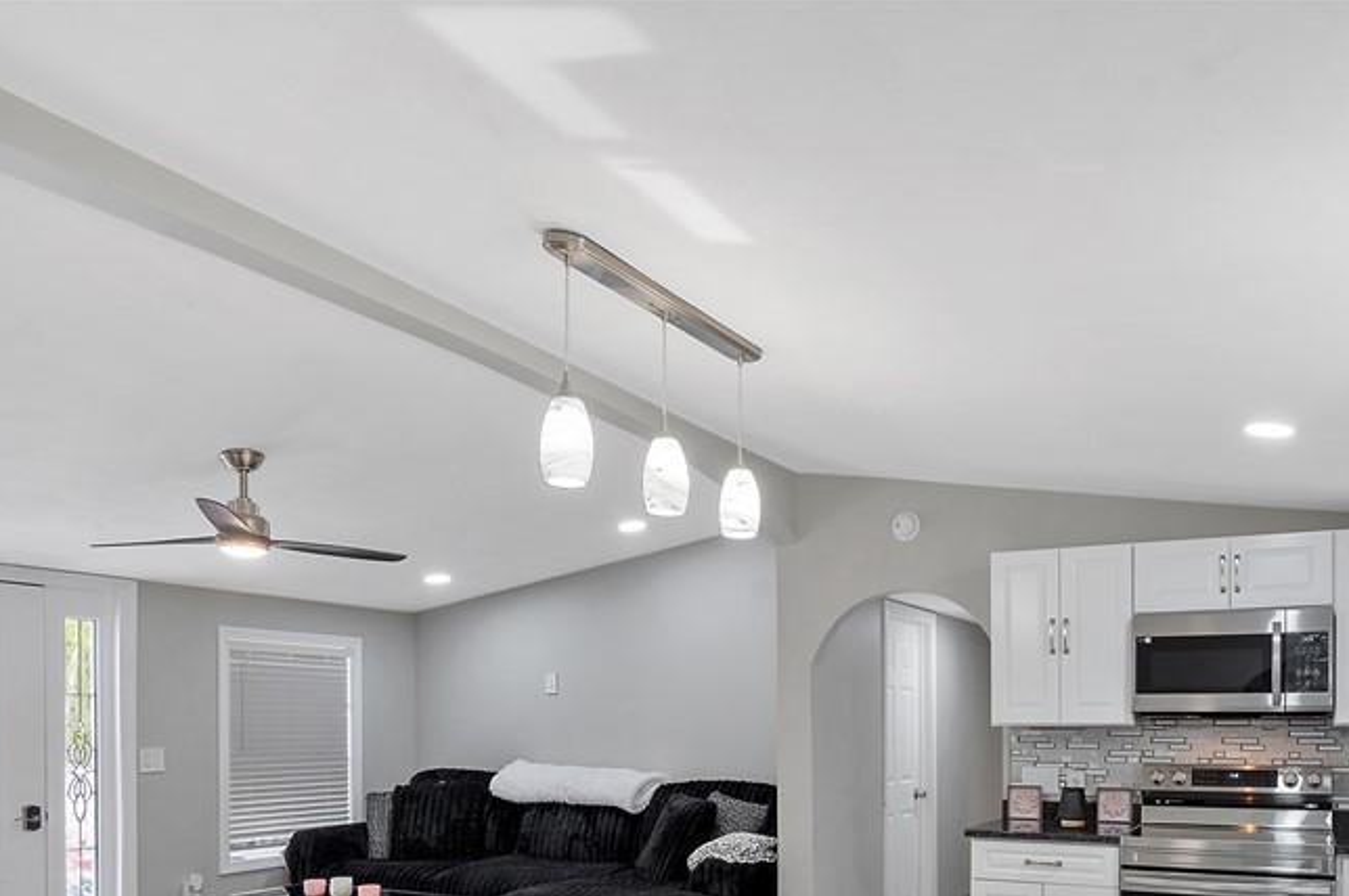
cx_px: 850
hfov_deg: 66.3
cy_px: 753
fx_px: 1011
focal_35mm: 27
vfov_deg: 44.8
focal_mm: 16
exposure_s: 1/8
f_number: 9
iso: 200
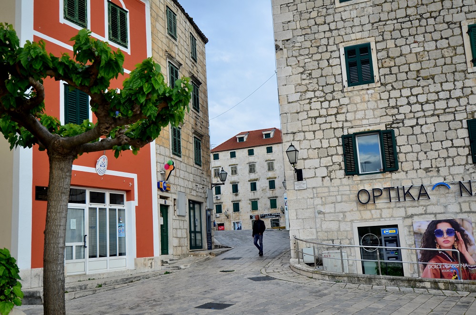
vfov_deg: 36.7
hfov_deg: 53.2
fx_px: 475
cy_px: 158
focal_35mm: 36
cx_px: 238
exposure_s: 1/320
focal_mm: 24
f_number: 4
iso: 100
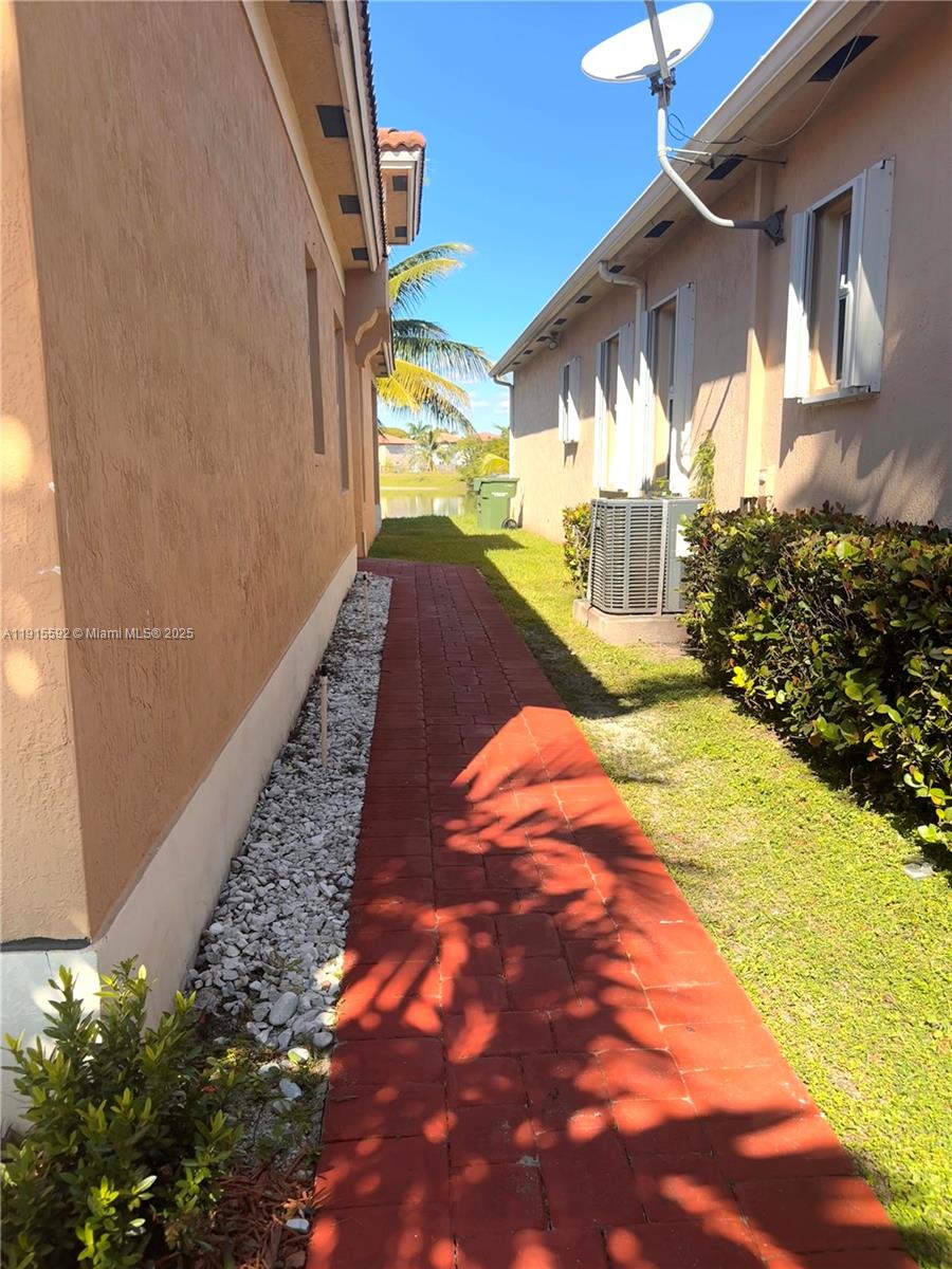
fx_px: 880
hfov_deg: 56.8
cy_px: 634
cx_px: 476
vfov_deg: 71.6
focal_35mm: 24
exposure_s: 1/2041
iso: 80
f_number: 1.78
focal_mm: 6.76
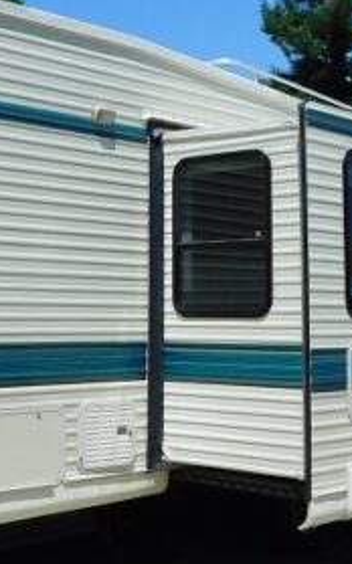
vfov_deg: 29.3
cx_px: -6
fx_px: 1076
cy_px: 232
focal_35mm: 70
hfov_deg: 18.1
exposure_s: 1/640
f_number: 6
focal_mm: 4
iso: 125
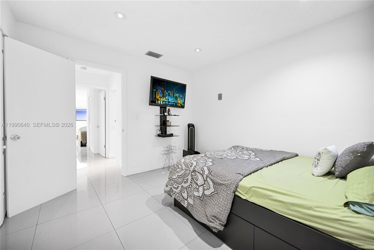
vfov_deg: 81.3
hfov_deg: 104.2
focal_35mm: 14
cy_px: 125
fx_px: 145
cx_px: 187
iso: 180
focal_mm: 14
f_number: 4
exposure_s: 1/15
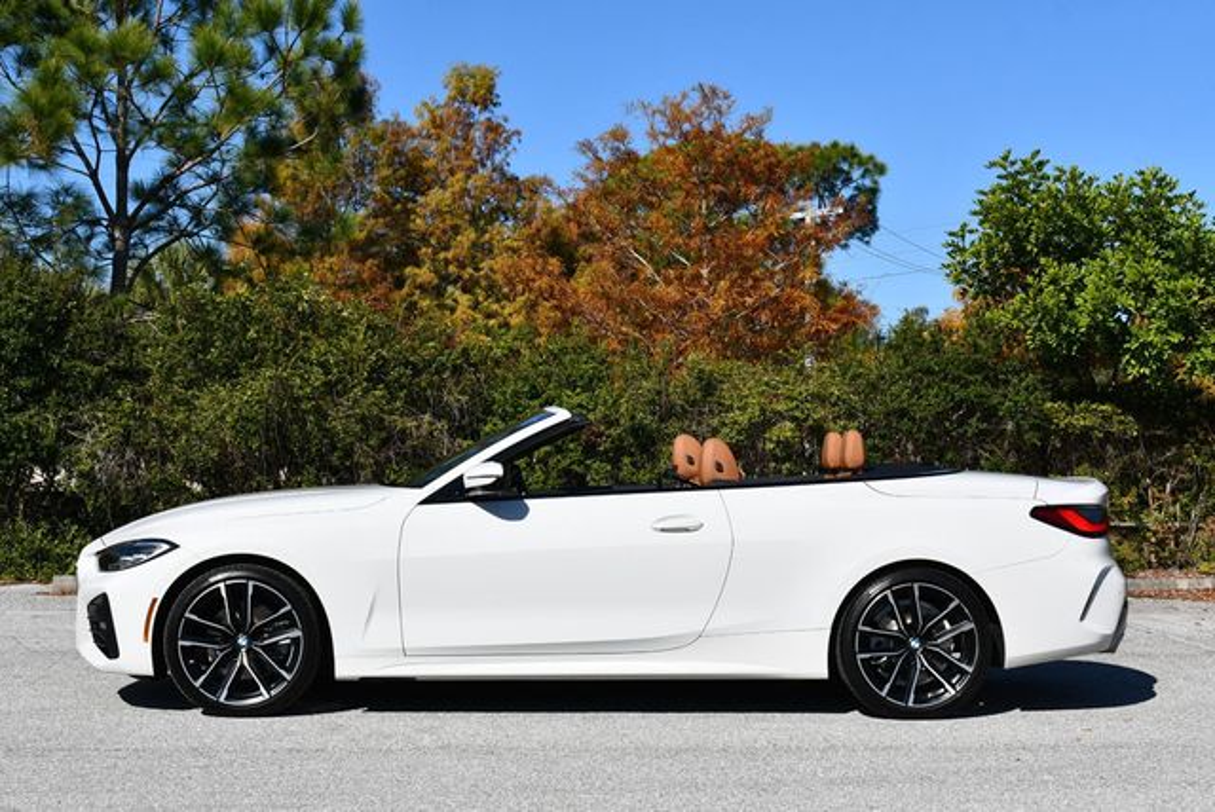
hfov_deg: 33.4
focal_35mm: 60
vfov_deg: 22.7
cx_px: 608
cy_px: 406
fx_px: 2027
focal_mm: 30
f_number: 10
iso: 100
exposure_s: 1/400
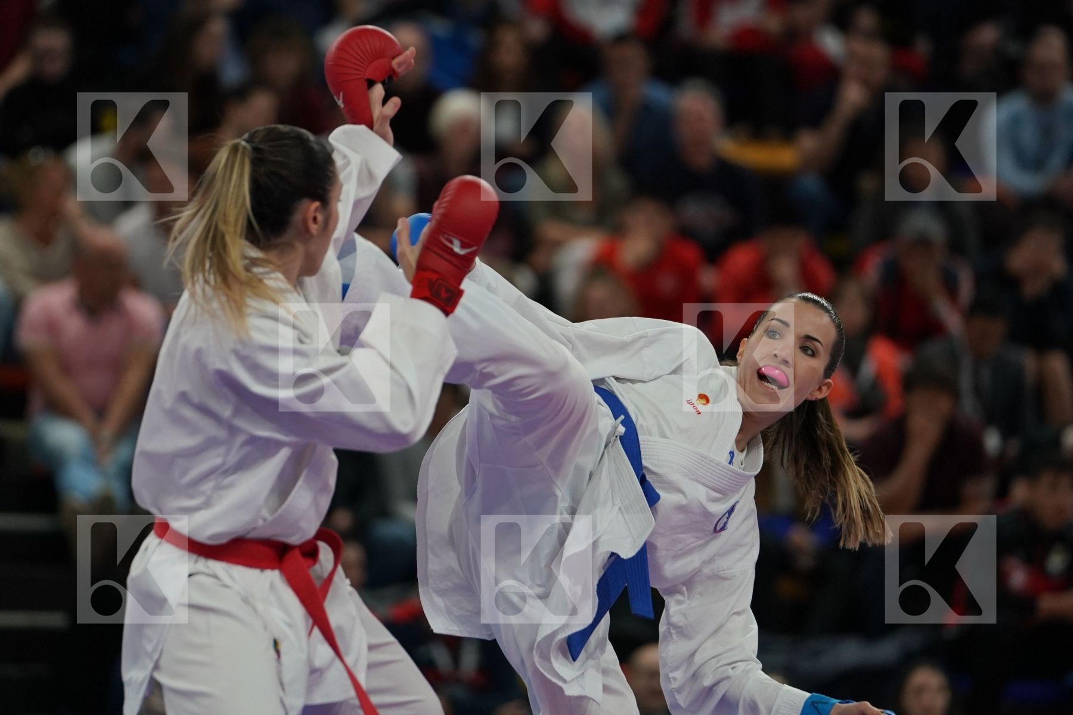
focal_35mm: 300
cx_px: 536
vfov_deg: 4.6
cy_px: 358
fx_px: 8941
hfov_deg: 6.9
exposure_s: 1/1000
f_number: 2.8
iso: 1600
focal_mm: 200
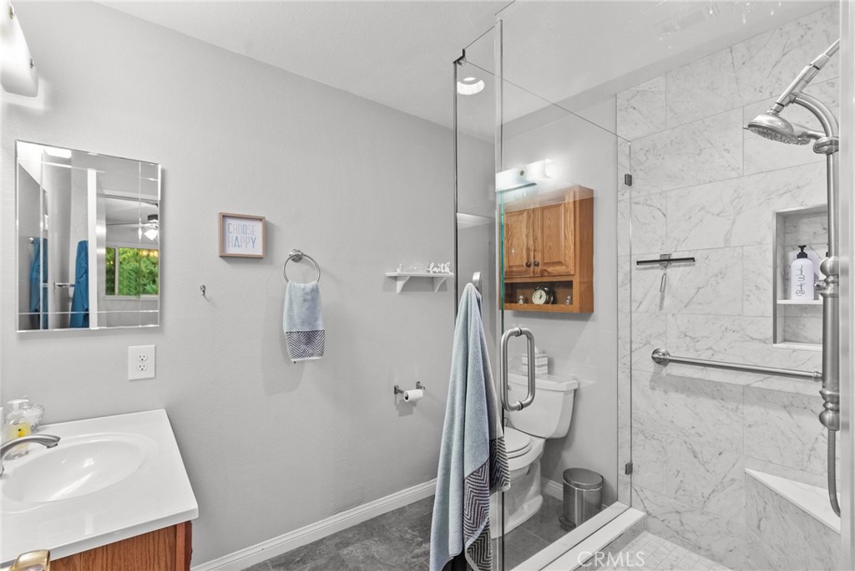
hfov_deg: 96.7
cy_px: 286
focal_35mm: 16
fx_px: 380
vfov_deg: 73.8
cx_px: 428
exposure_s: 1/3
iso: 2000
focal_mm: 16
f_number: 8
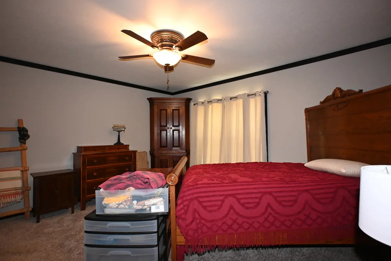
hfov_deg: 90.0
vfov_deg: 67.3
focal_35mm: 18
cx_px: 196
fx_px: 195
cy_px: 130
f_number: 4
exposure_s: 1/60
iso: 1800
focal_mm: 12
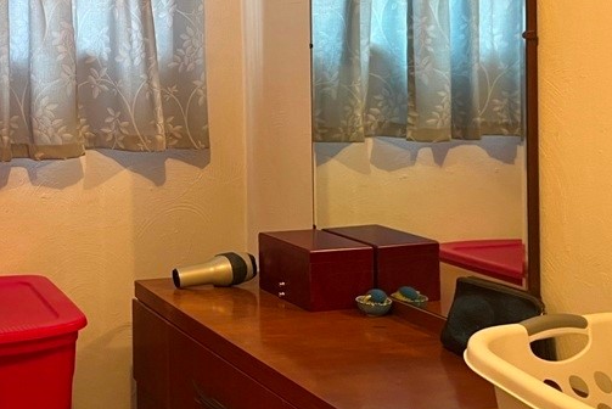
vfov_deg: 24.3
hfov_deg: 33.5
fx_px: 935
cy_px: 88
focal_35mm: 55
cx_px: 18
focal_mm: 5.1
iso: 400
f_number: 1.6
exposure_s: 1/60
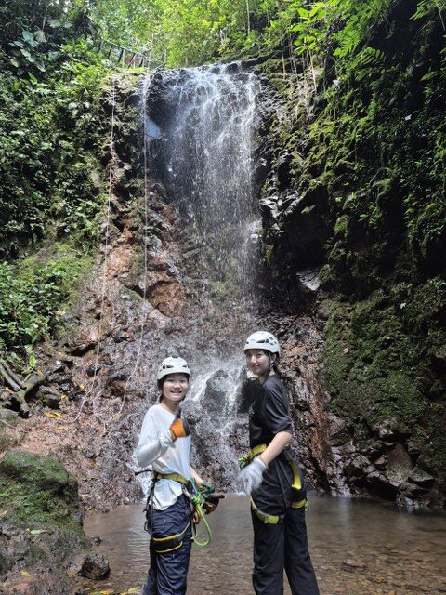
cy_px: 298
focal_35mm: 23
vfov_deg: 73.9
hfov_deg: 58.9
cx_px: 223
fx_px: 395
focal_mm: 5.4
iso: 640
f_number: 1.8
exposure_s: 1/120
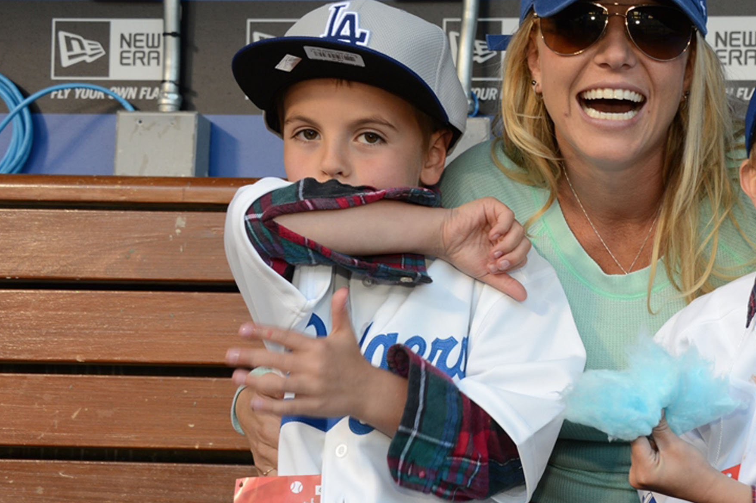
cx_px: 622
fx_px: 1721
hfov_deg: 24.3
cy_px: 272
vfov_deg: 16.6
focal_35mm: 82
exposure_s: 1/200
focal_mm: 48
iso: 800
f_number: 8
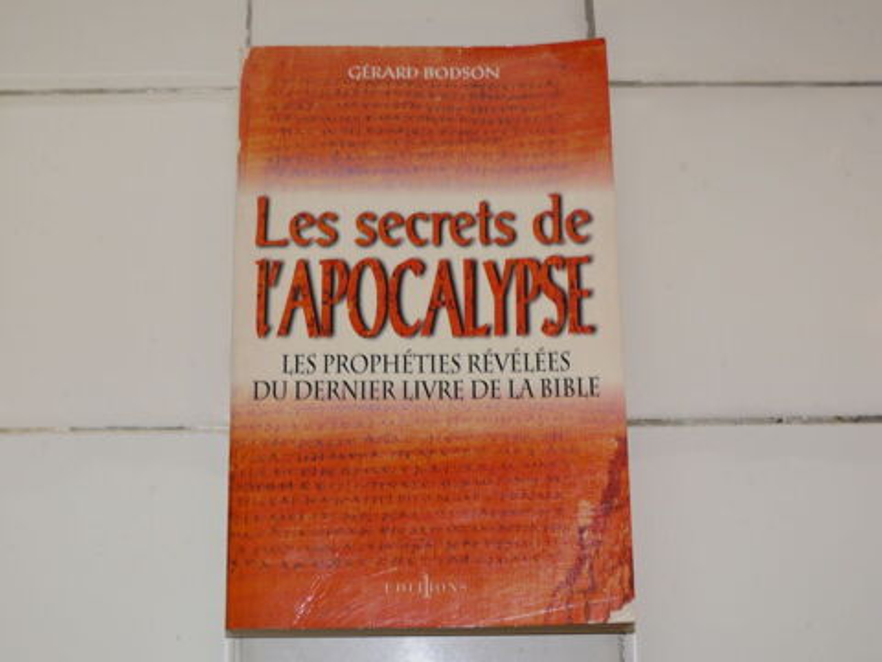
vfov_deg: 24.0
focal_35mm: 61
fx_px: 1554
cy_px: 331
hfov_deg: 31.7
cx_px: 441
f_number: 3.2
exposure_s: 1/30
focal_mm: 11
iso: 100
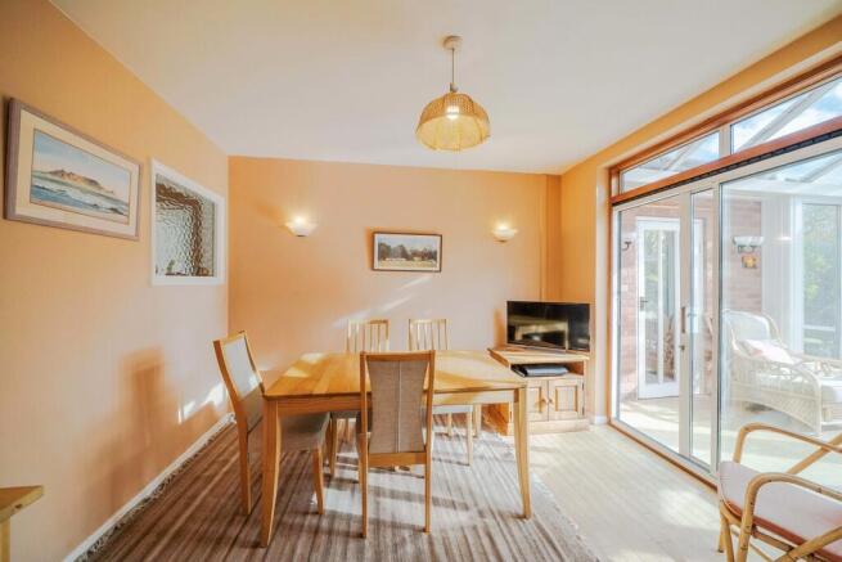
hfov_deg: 112.6
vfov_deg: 90.0
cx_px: 421
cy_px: 281
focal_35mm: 12
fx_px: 281
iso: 500
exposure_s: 1/125
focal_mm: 12
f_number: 8
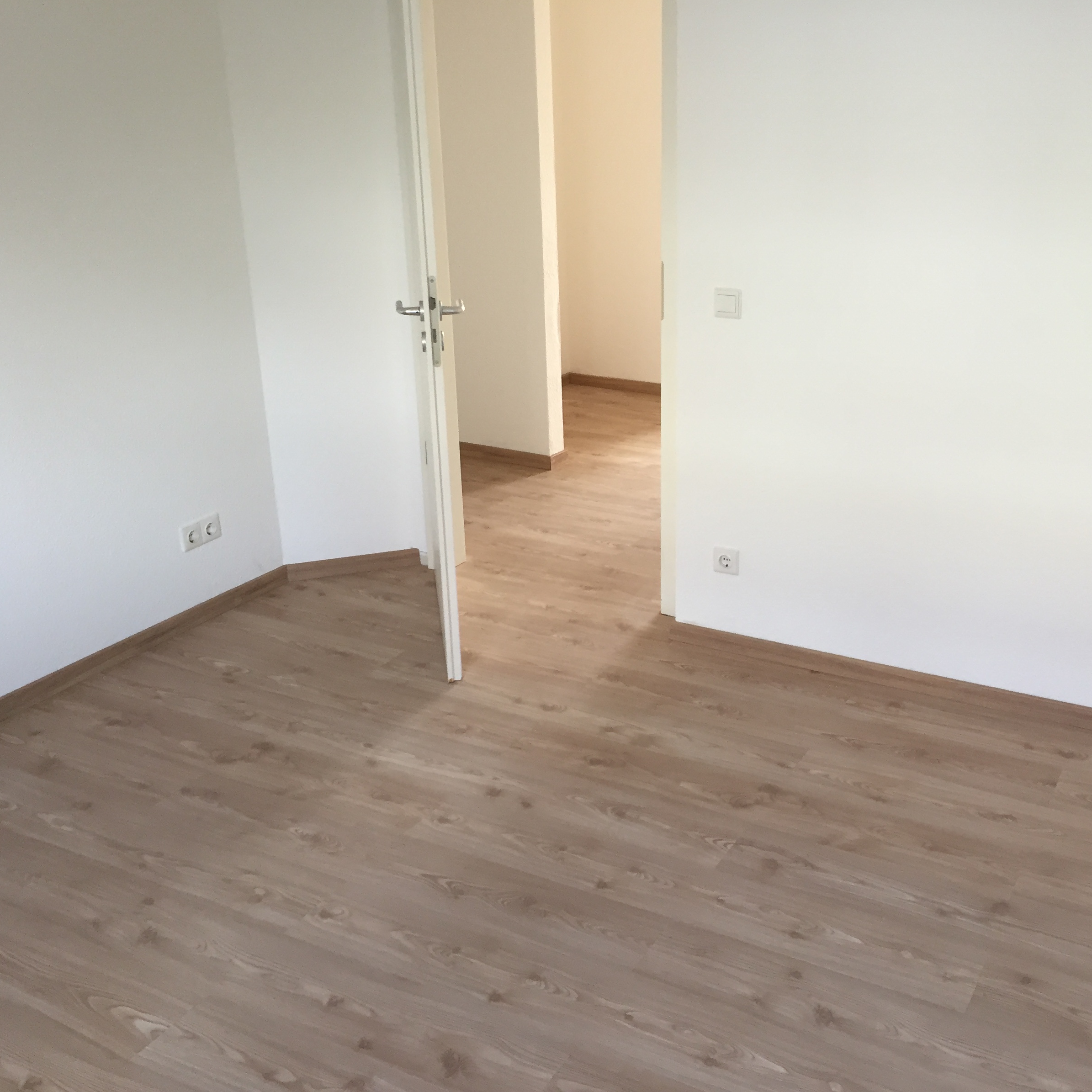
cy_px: 540
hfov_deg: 46.8
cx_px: 677
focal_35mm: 35
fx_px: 1249
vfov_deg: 47.2
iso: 80
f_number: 2.2
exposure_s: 1/33
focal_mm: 4.15
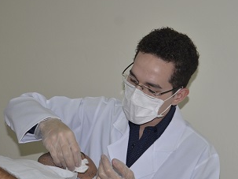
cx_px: 147
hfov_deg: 20.6
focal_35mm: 95
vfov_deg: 15.5
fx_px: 653
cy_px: 125
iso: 800
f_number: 4.5
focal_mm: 40
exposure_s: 1/60
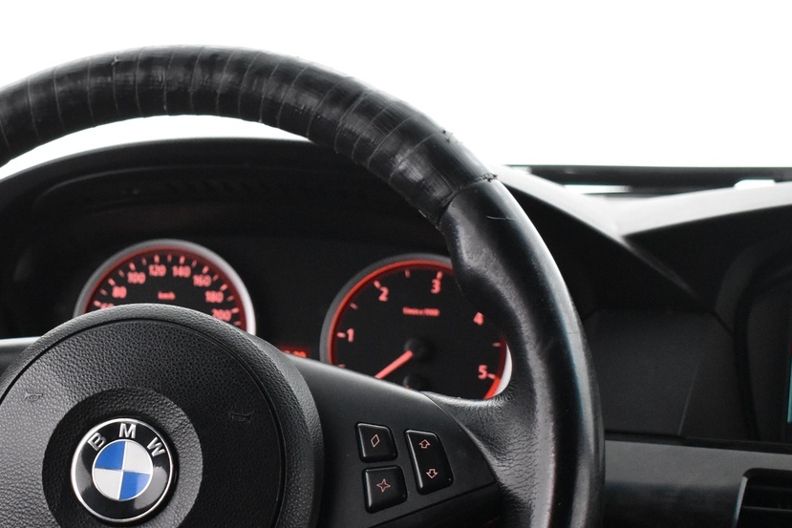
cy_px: 445
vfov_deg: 15.9
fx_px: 1870
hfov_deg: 23.4
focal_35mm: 85
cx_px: 121
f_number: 4.2
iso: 3200
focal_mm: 29
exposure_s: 1/30
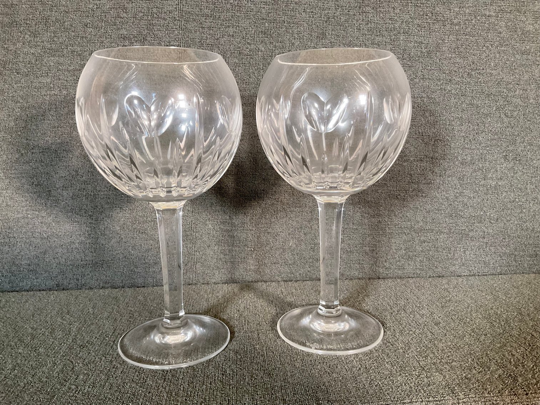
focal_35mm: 29
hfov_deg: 61.7
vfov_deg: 48.2
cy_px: 202
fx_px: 452
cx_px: 270
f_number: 1.8
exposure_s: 1/60
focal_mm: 3
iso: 200
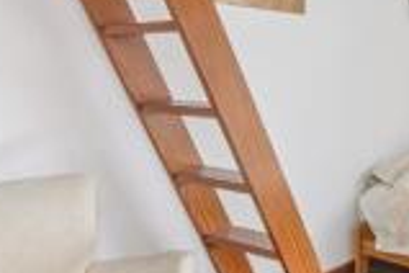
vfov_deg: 31.6
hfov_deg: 36.1
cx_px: 491
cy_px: 84
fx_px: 477
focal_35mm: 42
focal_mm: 14
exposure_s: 1/4
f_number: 11
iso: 640
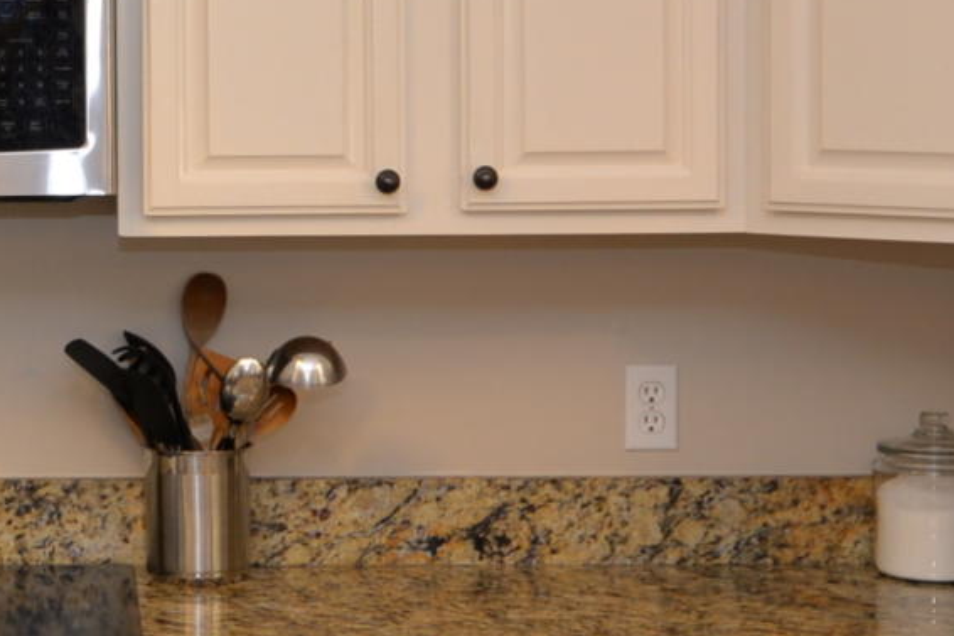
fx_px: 2808
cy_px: 192
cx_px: 12
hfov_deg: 18.8
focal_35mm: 106
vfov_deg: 12.9
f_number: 4
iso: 360
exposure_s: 1/60
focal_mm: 20
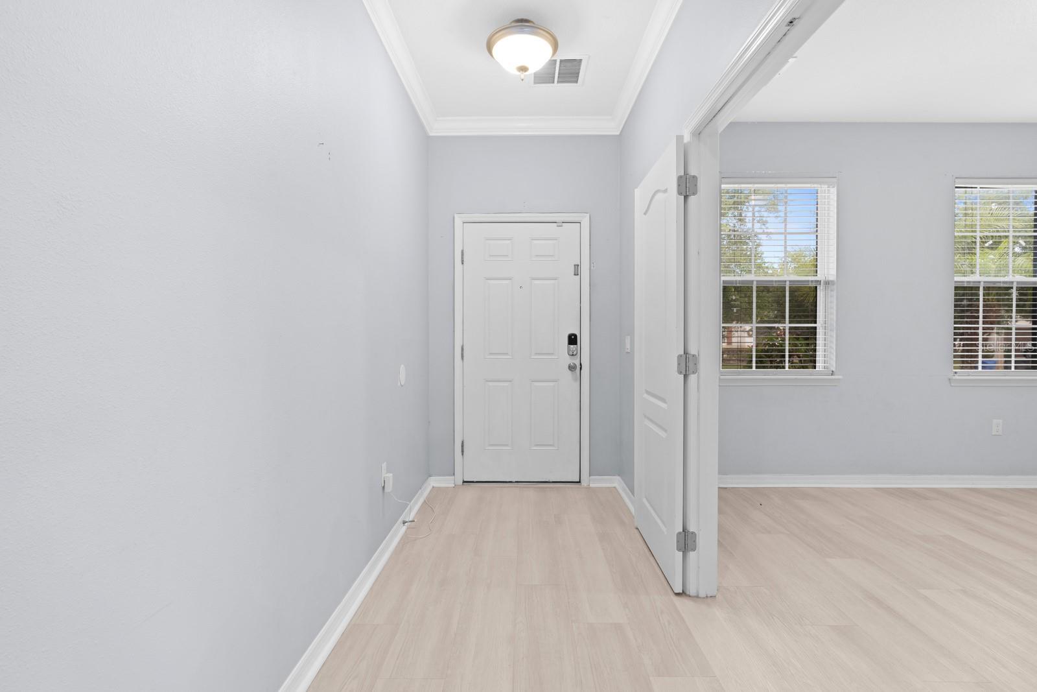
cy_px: 346
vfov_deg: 70.5
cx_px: 518
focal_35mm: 17
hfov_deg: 93.3
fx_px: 490
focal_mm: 17
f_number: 8
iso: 200
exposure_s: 2
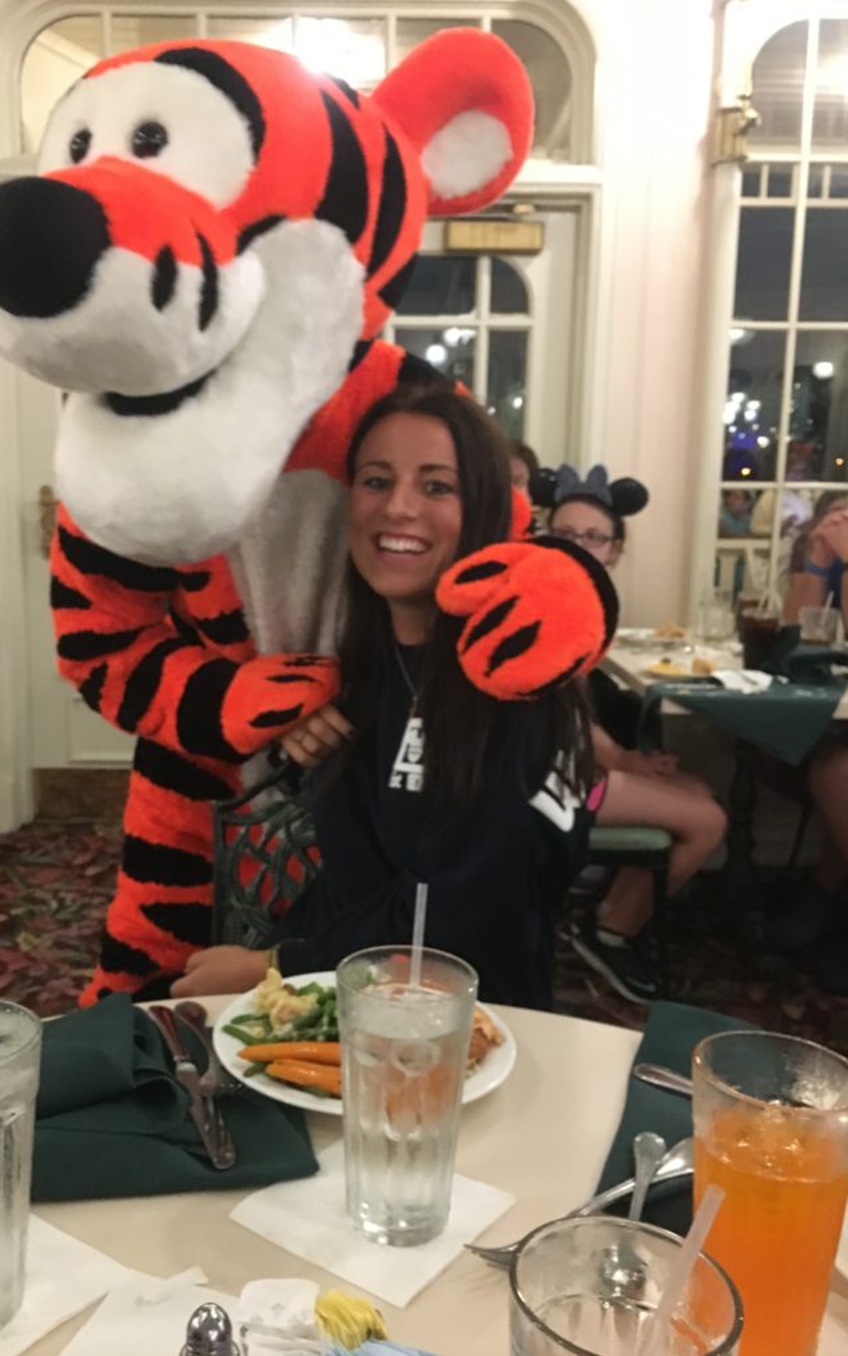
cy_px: 673
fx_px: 1145
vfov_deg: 61.2
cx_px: 361
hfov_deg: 40.5
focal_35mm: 31
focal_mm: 4.15
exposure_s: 1/15
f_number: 2.2
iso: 320
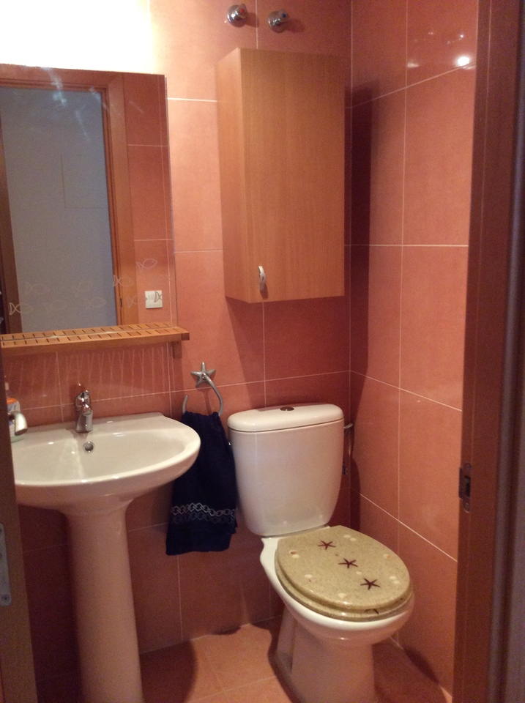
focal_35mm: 33
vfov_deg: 55.4
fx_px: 669
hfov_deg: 42.8
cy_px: 352
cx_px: 262
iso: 200
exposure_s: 1/25
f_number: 2.4
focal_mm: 3.3
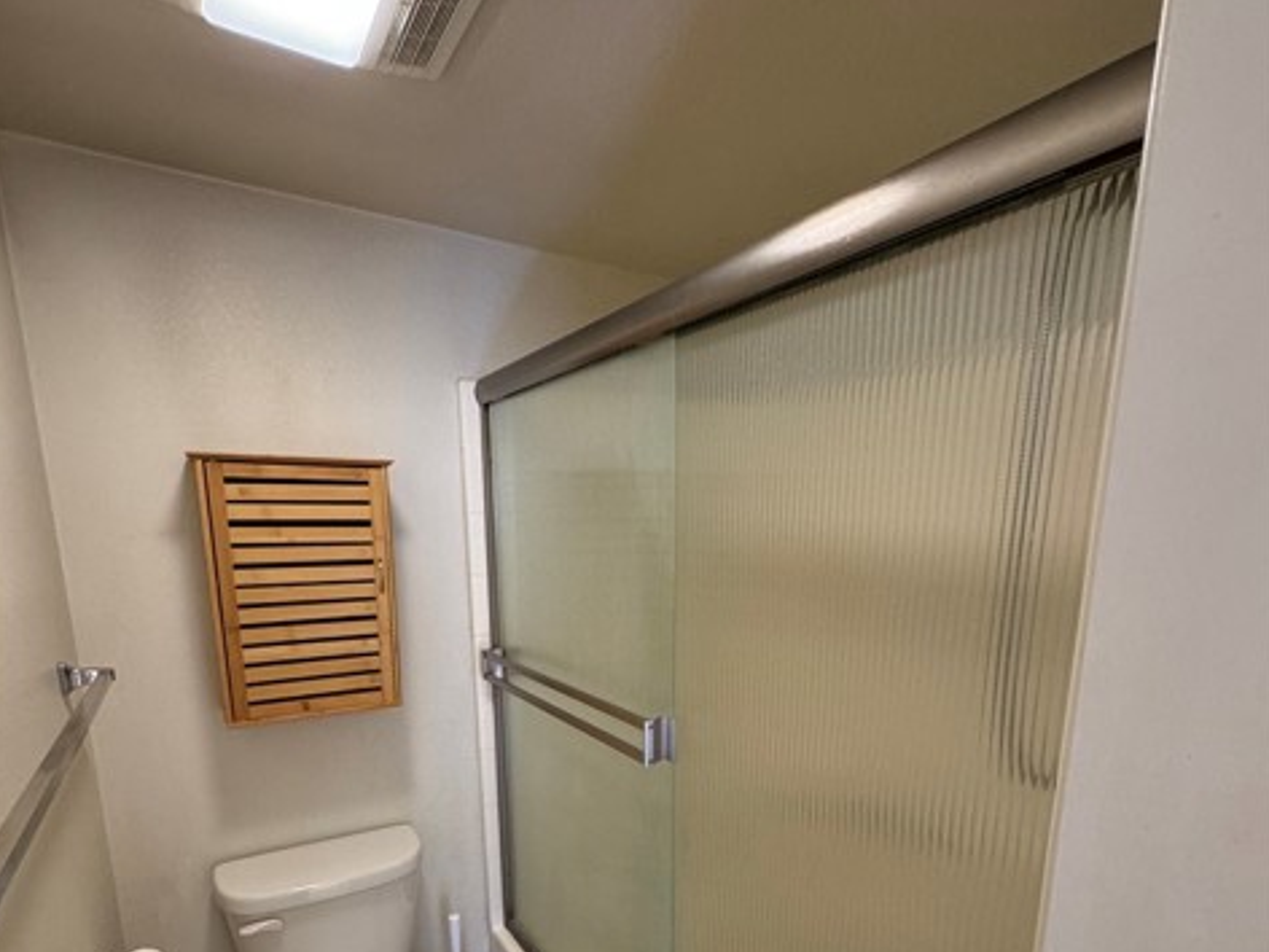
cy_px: 662
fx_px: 697
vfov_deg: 66.1
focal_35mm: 19
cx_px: 632
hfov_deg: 84.7
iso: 250
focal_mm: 2.22
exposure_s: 1/60
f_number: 2.2
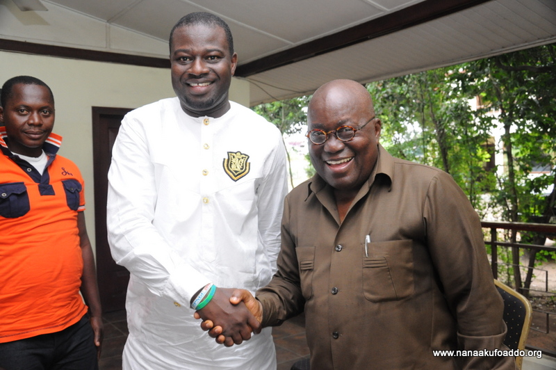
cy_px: 185
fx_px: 509
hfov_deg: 57.3
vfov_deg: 39.9
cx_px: 278
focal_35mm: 33
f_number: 5.6
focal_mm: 22
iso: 1600
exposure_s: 1/125
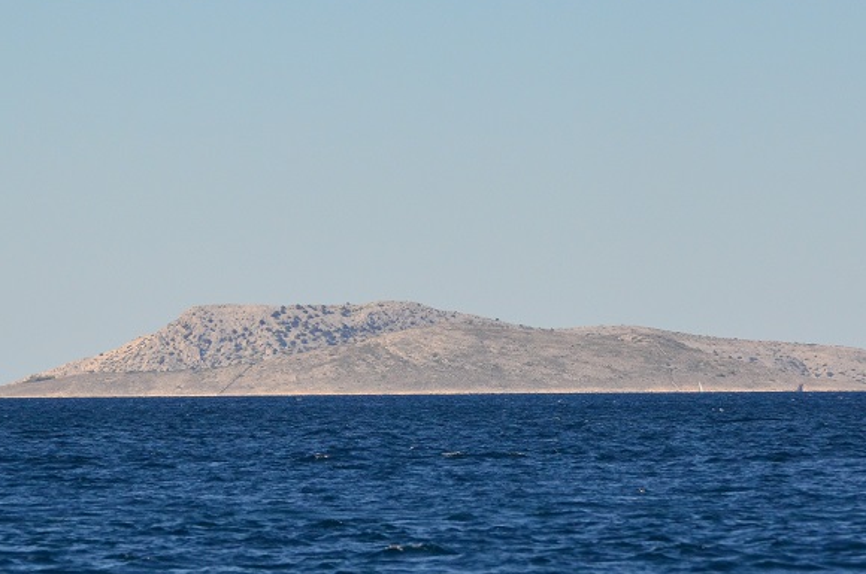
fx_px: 8689
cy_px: 283
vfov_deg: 3.8
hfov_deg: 5.7
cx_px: 532
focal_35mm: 362
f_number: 4.8
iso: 900
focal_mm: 140
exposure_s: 1/8000
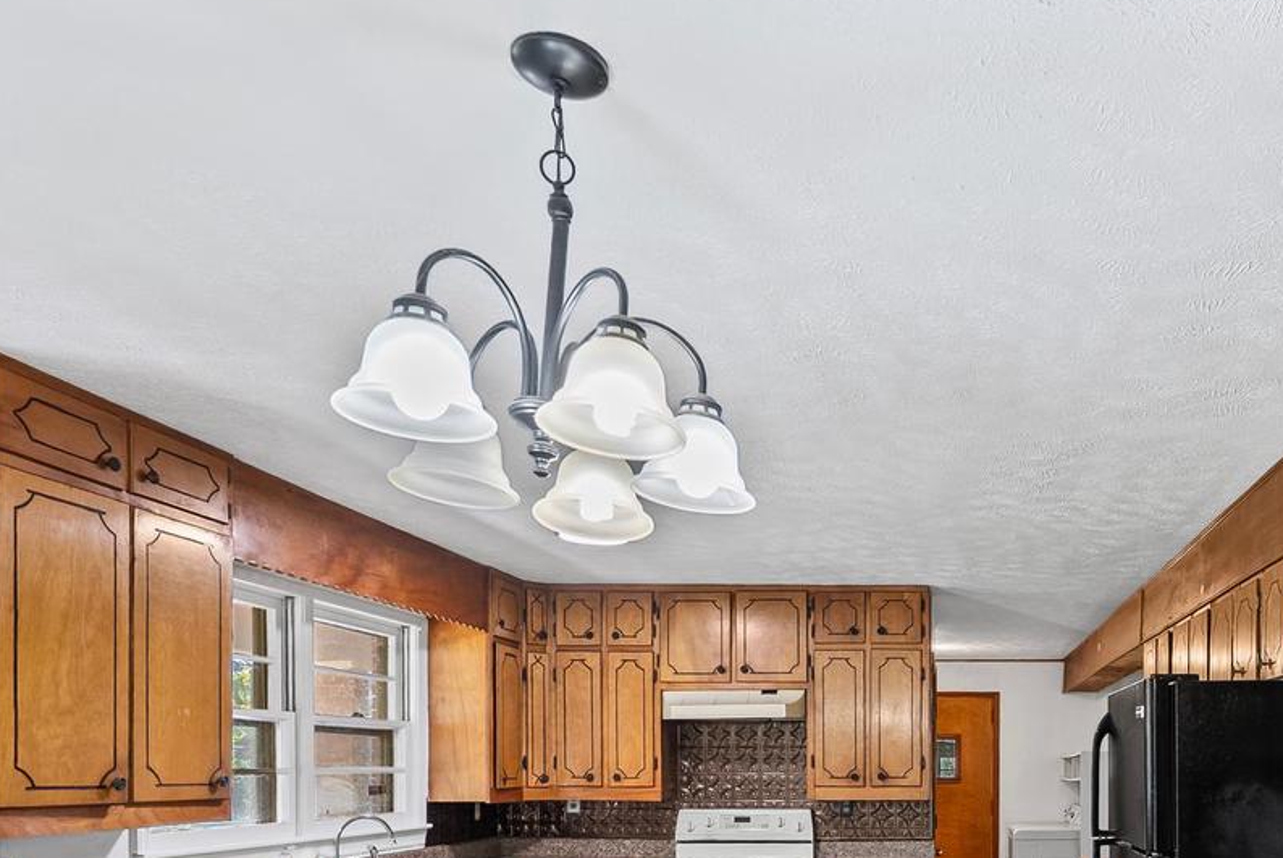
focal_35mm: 29
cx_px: 966
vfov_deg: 41.8
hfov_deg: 60.1
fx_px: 1034
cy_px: 753
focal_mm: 16
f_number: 8
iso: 1250
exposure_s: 1/5
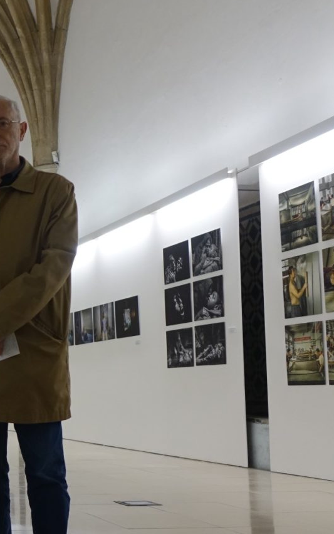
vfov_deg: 32.9
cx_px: -153
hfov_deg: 18.7
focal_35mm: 62
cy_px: 311
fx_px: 902
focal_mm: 11.56
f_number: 2.8
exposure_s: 1/40
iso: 400
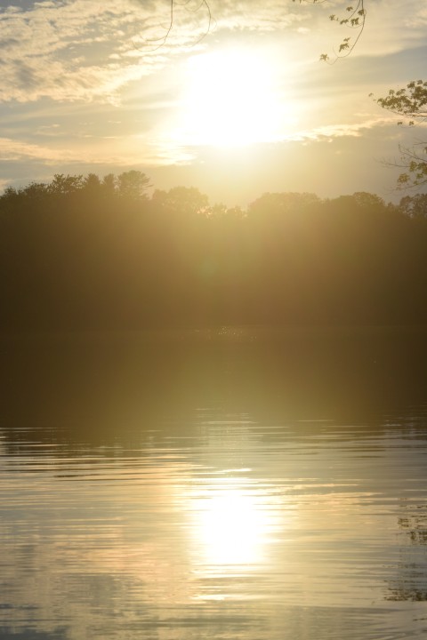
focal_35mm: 82
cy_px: 320
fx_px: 1468
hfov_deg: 16.6
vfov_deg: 24.6
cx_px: 214
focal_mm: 55
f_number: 14
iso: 200
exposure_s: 1/800
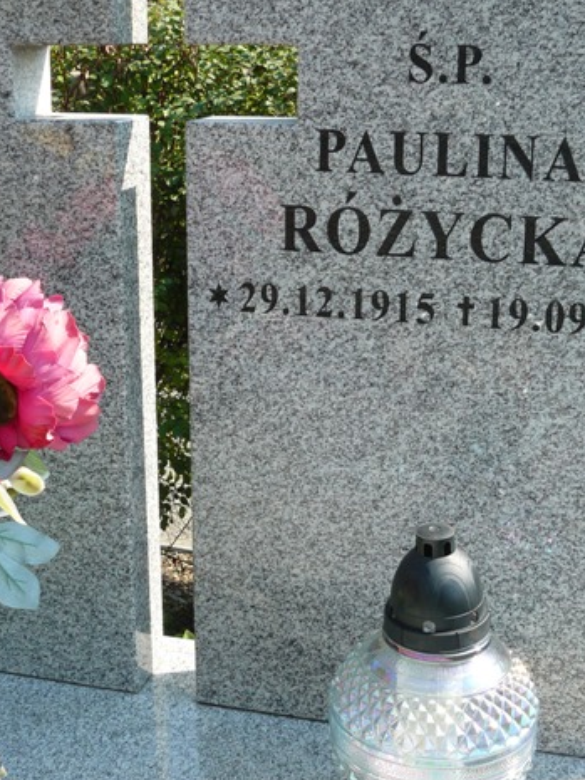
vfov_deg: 34.9
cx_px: 317
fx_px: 1239
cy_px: 366
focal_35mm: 55
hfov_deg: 26.6
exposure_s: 1/200
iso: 100
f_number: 4.5
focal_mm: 6.6
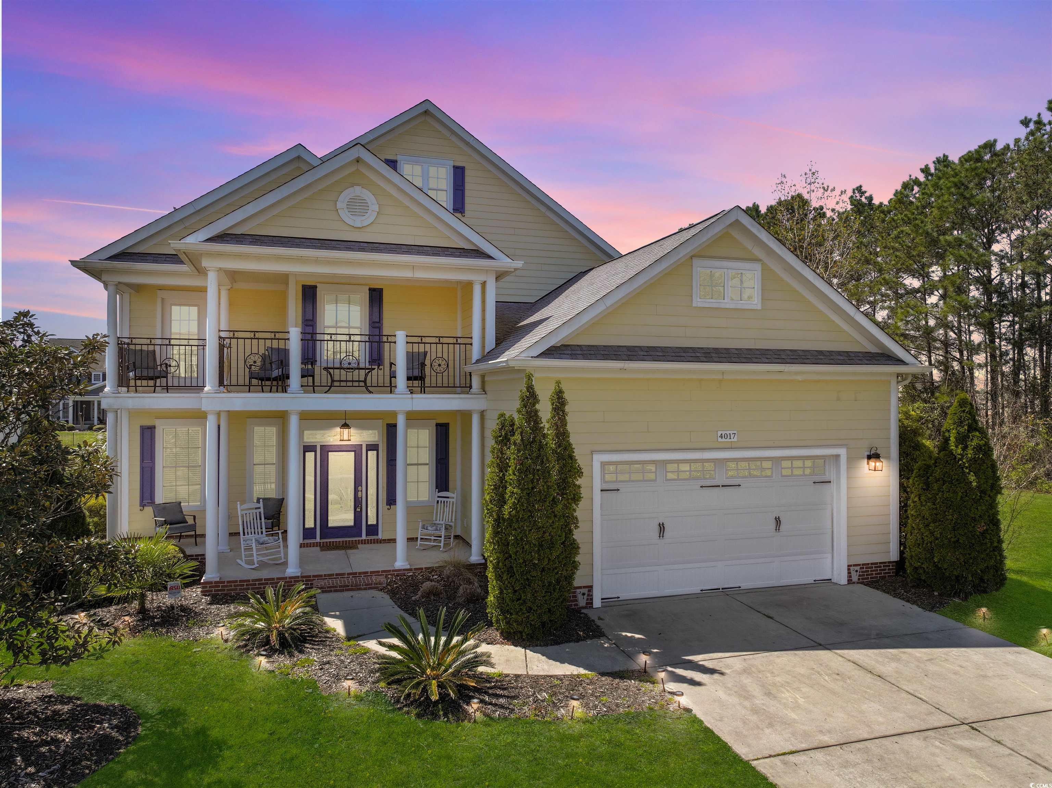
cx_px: 526
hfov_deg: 71.6
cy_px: 394
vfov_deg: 56.8
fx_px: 729
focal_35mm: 24
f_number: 2.8
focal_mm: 12.29
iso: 130
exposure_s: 1/2000
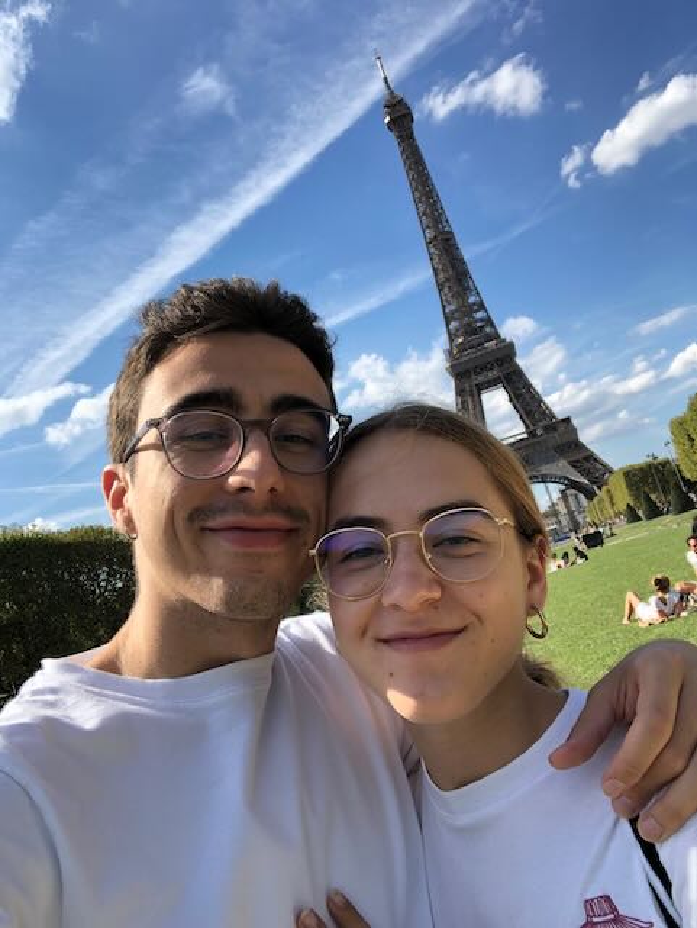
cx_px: 348
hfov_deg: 44.2
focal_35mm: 32
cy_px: 464
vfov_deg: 56.8
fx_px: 858
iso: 20
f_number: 2.2
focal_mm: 2.87
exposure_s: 1/451
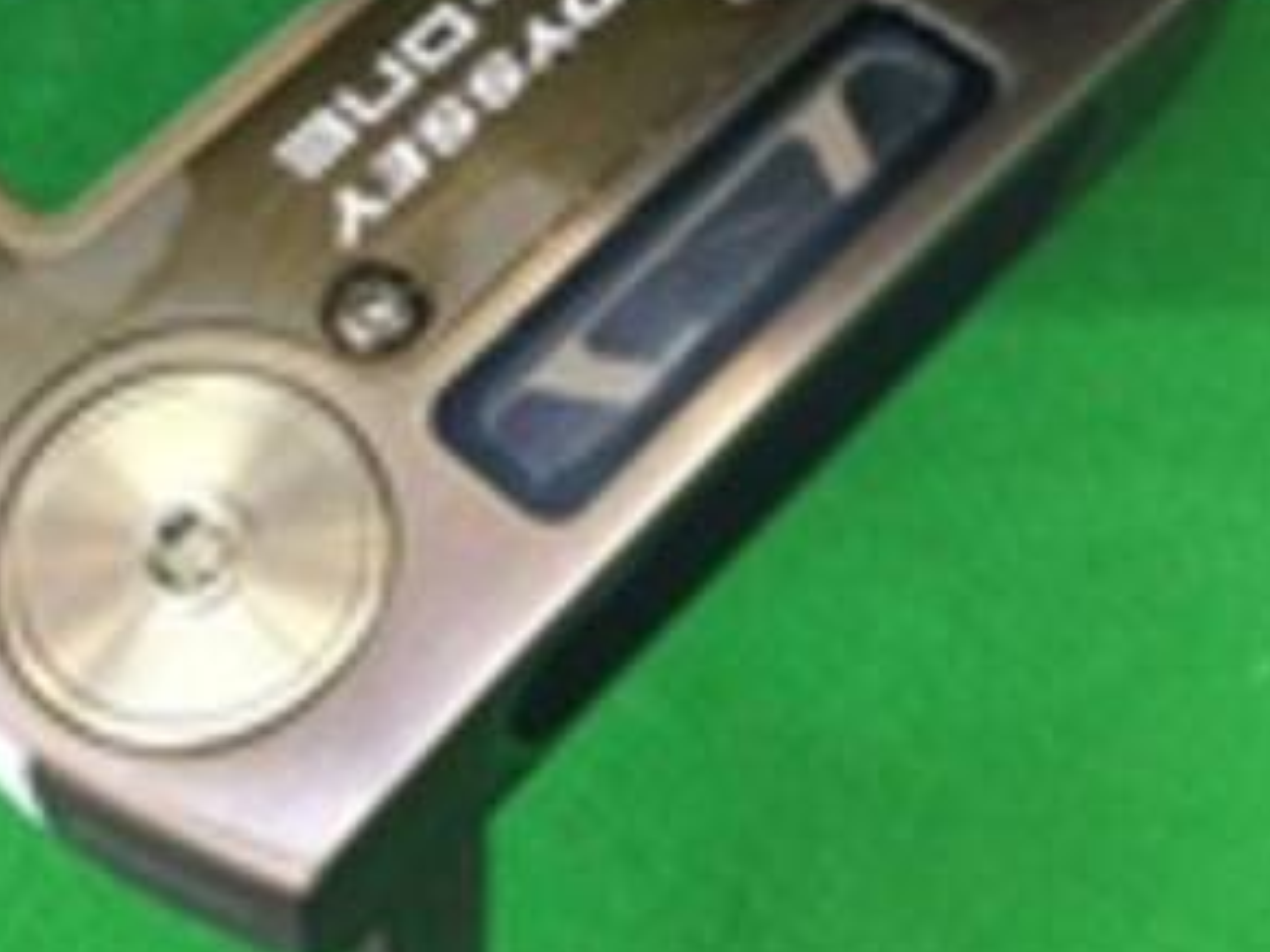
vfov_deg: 21.3
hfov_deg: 28.2
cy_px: 143
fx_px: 2495
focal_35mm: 68
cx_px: 322
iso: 160
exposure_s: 1/30
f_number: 2.4
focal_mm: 3.3
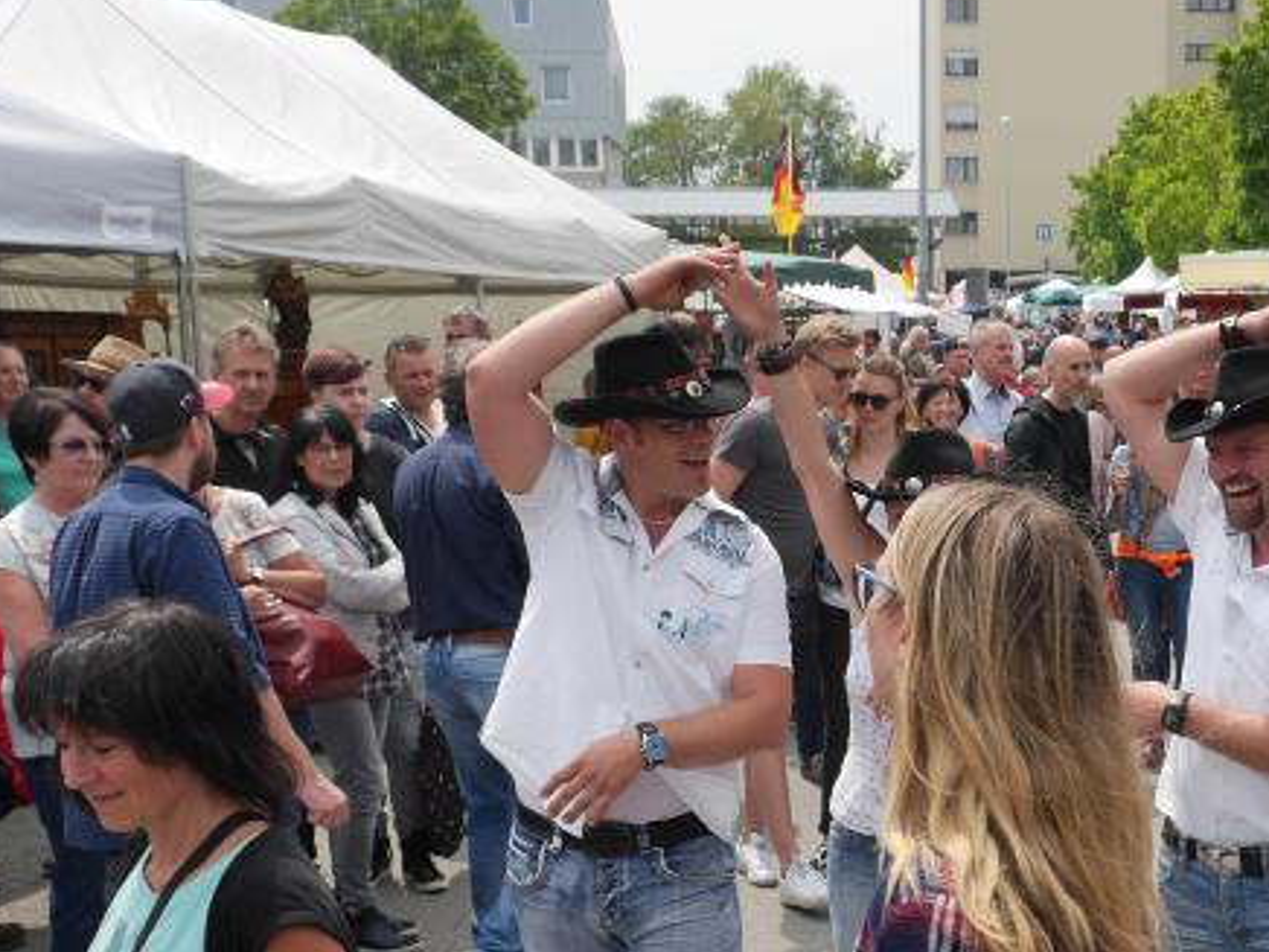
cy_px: 804
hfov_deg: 34.1
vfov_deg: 25.9
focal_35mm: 55
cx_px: 966
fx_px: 2016
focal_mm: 15
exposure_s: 1/800
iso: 200
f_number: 5.6
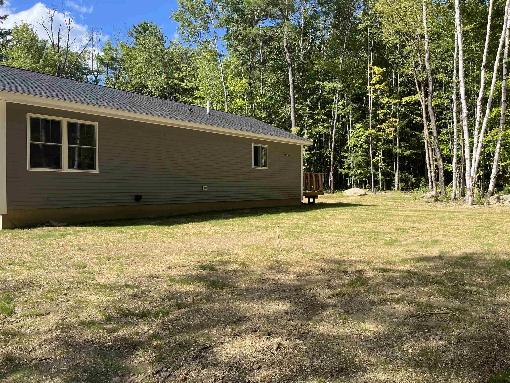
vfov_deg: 53.1
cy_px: 192
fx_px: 383
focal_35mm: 26
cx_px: 255
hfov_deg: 67.3
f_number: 1.6
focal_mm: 5.1
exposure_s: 1/1558
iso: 50
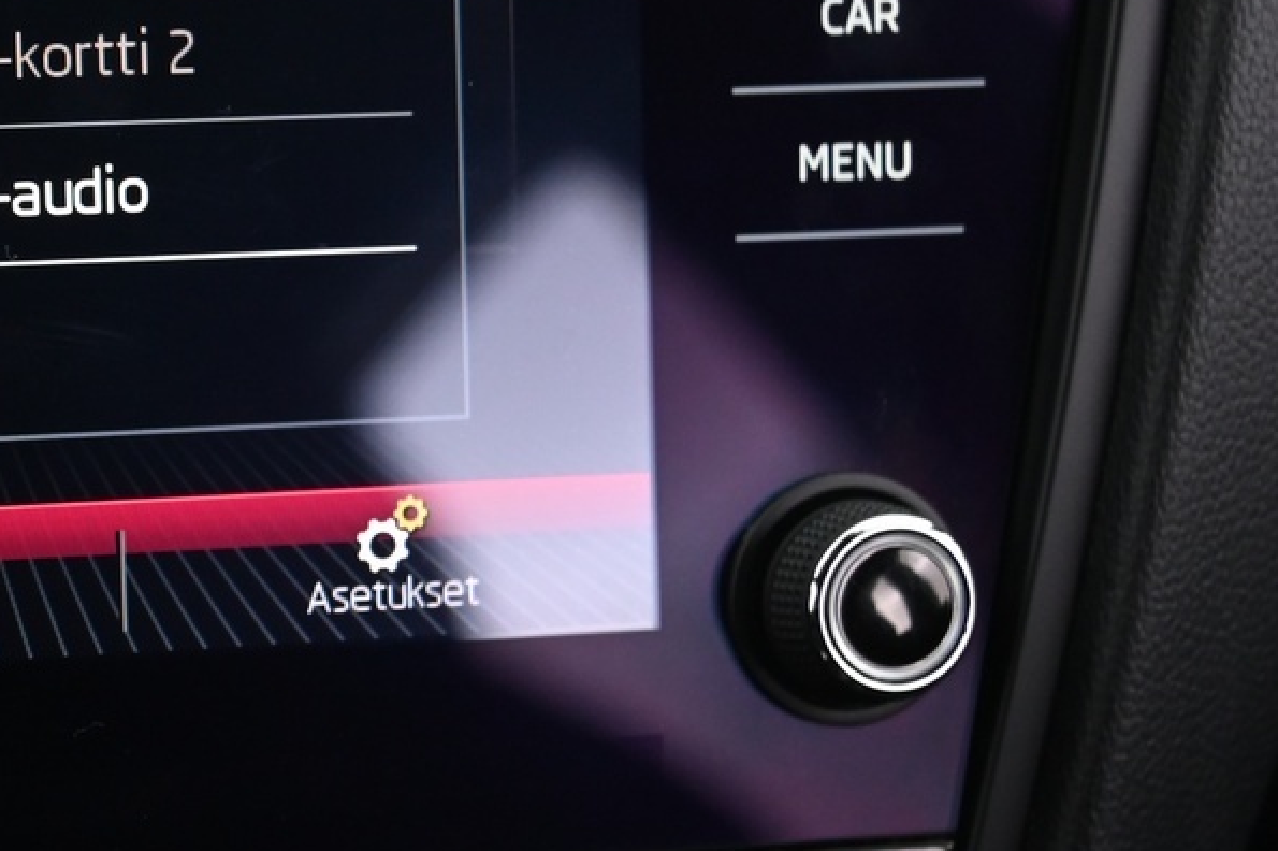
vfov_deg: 11.4
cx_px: -339
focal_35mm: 120
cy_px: 475
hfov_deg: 16.2
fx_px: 4257
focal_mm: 44
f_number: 4
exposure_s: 1/13
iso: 2000
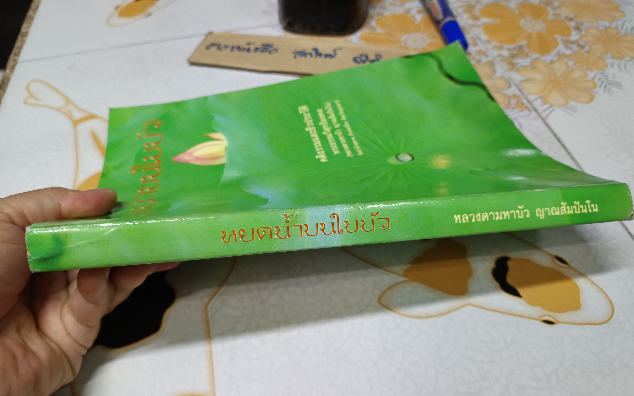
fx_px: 449
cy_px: 188
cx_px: 324
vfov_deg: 47.6
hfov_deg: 70.4
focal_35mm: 26
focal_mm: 5.31
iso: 1218
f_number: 1.7
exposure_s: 1/33.3
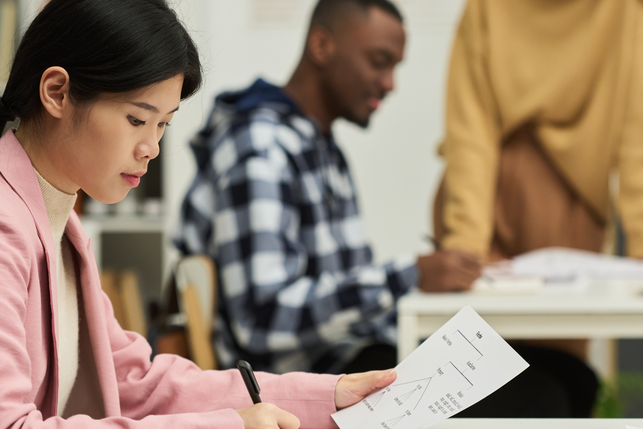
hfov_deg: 11.2
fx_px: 3286
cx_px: 304
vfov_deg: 7.5
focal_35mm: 184
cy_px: 183
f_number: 3.5
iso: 800
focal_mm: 125
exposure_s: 1/200
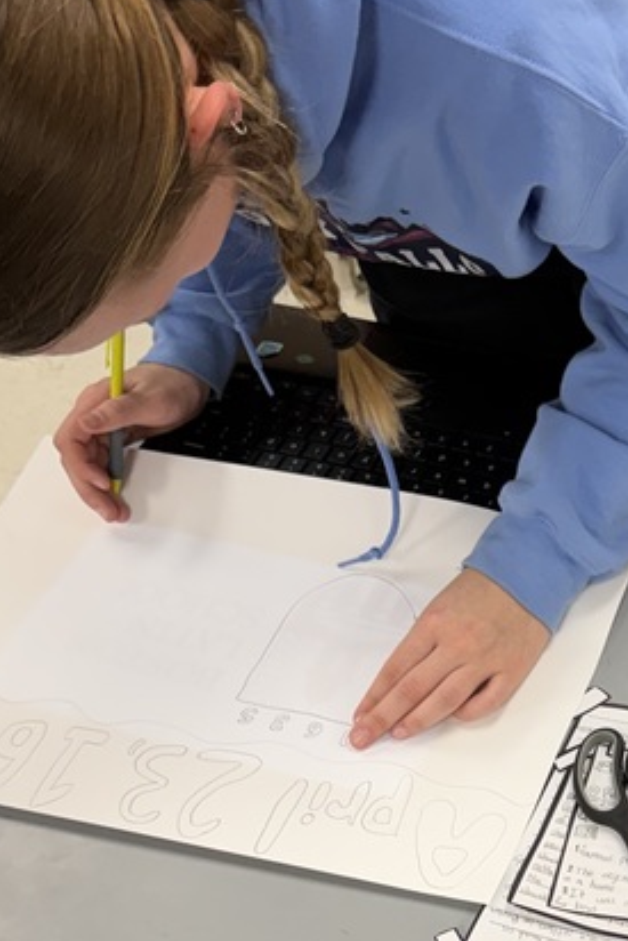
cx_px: 758
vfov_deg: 30.9
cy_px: 847
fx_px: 1621
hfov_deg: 20.5
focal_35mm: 62
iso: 160
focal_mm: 6.76
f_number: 1.78
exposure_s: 1/120
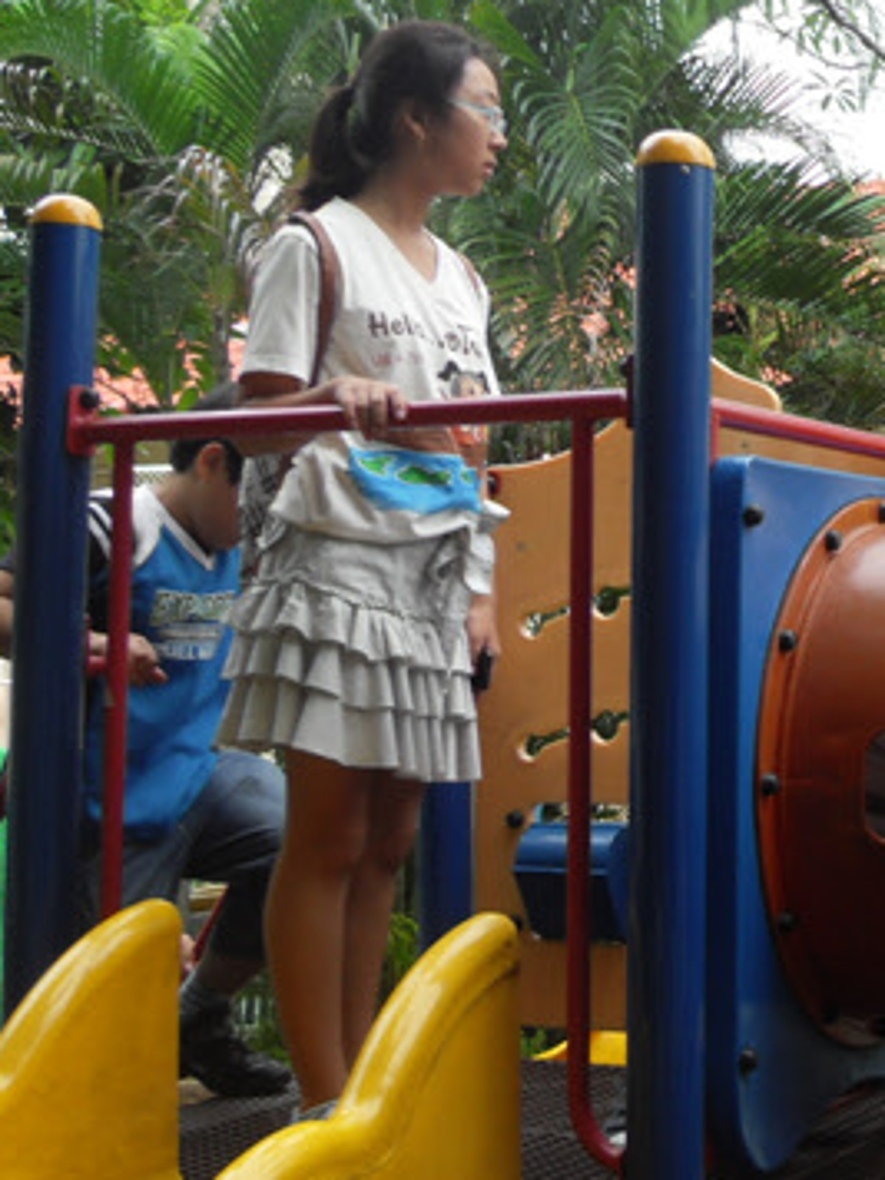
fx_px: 2148
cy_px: 577
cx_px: 1157
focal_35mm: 63
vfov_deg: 30.7
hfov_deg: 21.1
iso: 80
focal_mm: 6
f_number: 2.8
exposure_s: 1/250
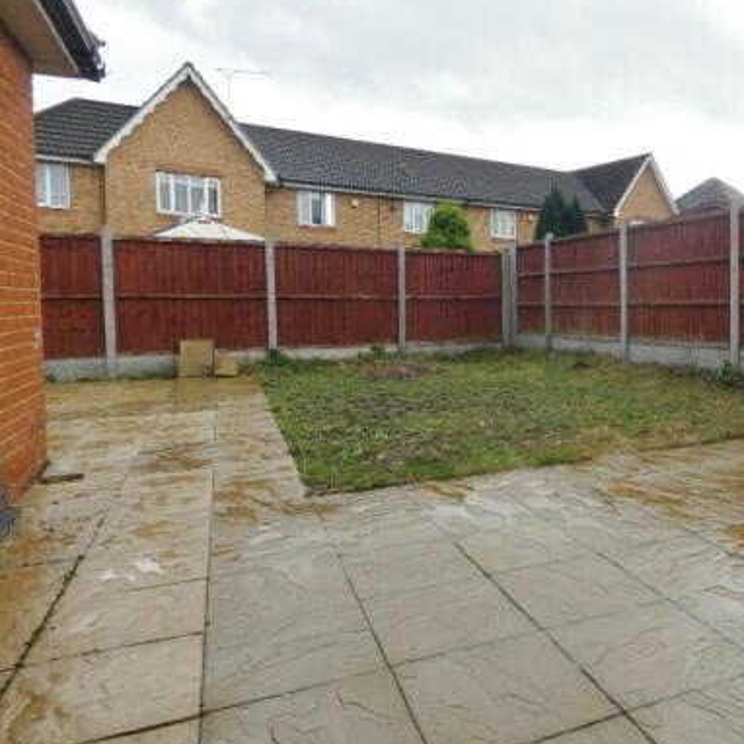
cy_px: 338
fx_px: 657
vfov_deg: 59.0
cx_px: 537
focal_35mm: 27
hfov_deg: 56.8
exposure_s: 1/320
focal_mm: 3.6
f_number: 2.8
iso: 80
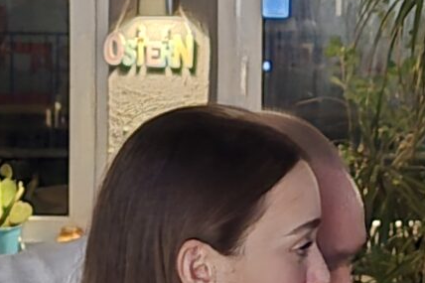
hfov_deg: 13.9
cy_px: 48
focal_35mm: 143
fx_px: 1687
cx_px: 514
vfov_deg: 9.6
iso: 2000
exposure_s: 1/25
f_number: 1.7
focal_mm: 6.3
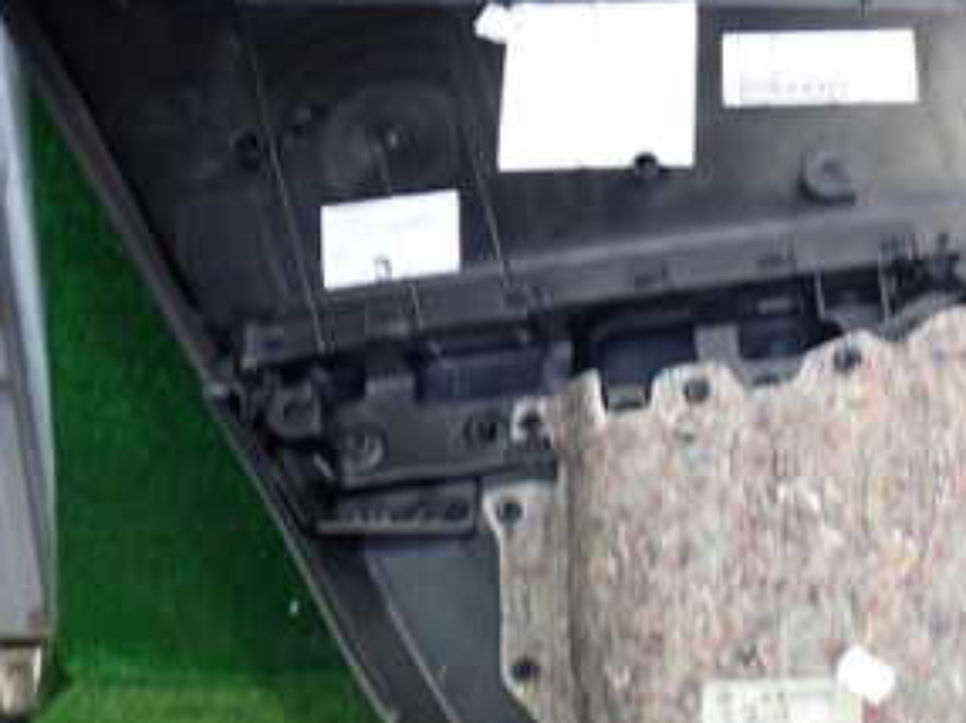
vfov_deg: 23.2
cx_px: 811
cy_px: 345
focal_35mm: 63
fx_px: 1757
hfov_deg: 29.8
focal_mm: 5.4
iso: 250
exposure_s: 1/30
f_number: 2.3
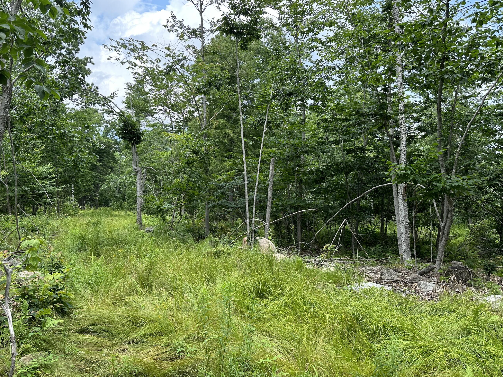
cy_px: 170
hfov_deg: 63.4
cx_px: 239
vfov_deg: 49.7
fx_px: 407
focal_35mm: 28
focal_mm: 6.86
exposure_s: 1/1119
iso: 80
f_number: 1.78
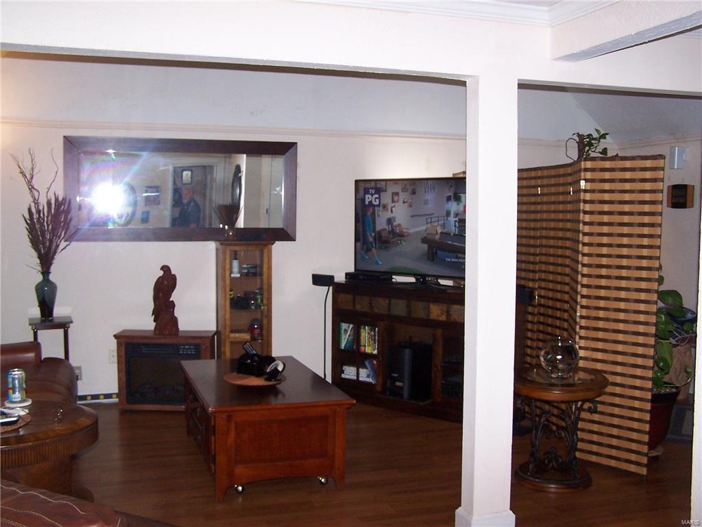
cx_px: 351
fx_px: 771
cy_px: 264
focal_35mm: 38
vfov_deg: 37.7
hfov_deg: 49.0
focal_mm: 6.3
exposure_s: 1/60
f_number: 2.8
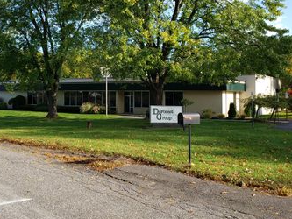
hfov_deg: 47.7
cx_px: 123
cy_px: 79
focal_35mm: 39
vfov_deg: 36.6
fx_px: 329
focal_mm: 4.3
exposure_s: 1/575
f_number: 2.4
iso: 50
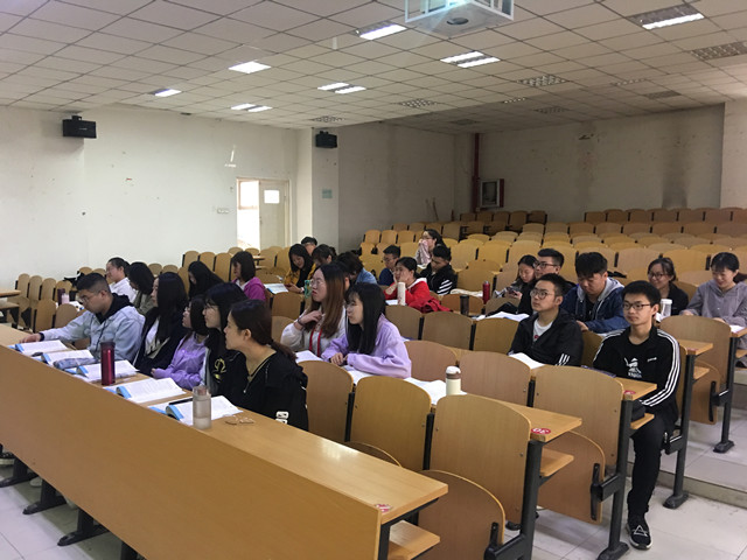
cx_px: 374
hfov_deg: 61.7
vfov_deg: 48.2
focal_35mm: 29
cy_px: 280
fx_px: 626
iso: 100
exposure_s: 1/17
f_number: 2.2
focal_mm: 4.15
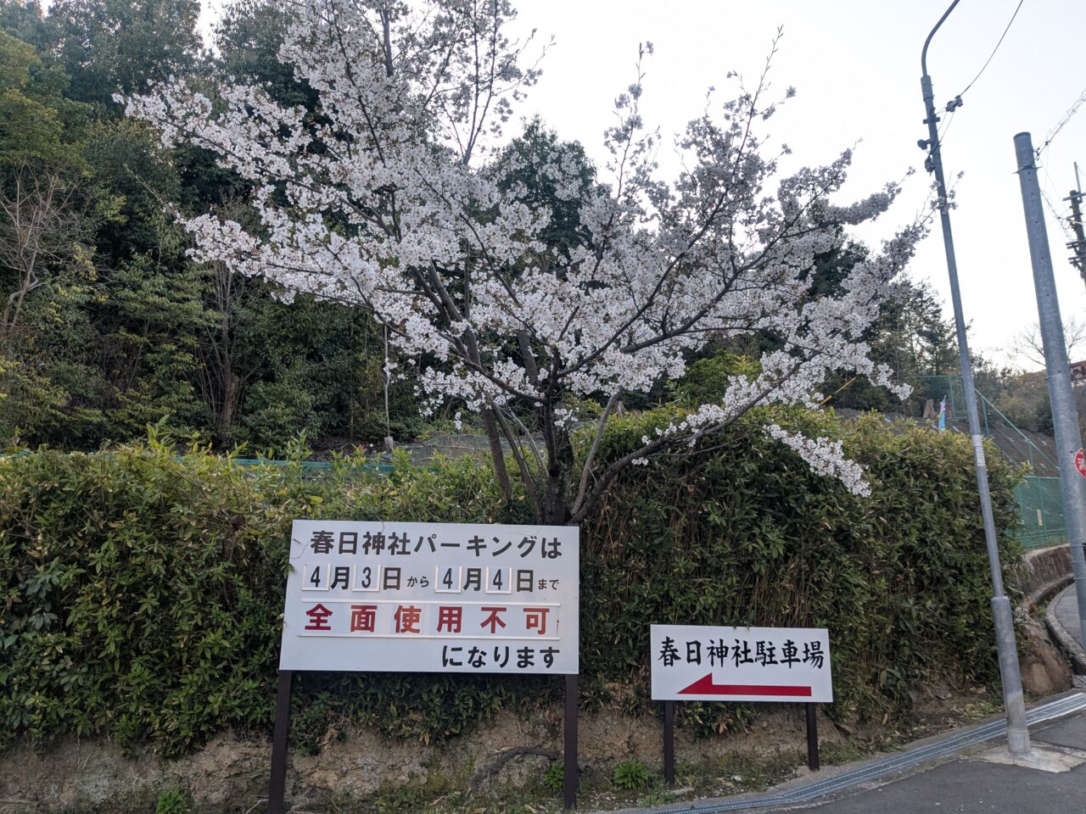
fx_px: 847
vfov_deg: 51.4
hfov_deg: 65.3
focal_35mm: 27
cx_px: 543
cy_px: 407
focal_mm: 4.38
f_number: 1.73
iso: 44
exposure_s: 1/975
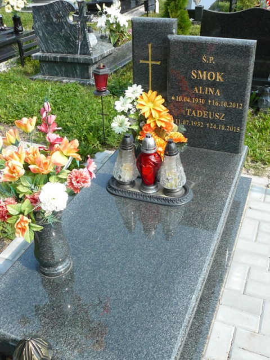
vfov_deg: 51.4
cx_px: 135
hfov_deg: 39.7
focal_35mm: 36
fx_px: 374
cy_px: 180
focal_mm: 6
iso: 100
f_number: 4
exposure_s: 1/200
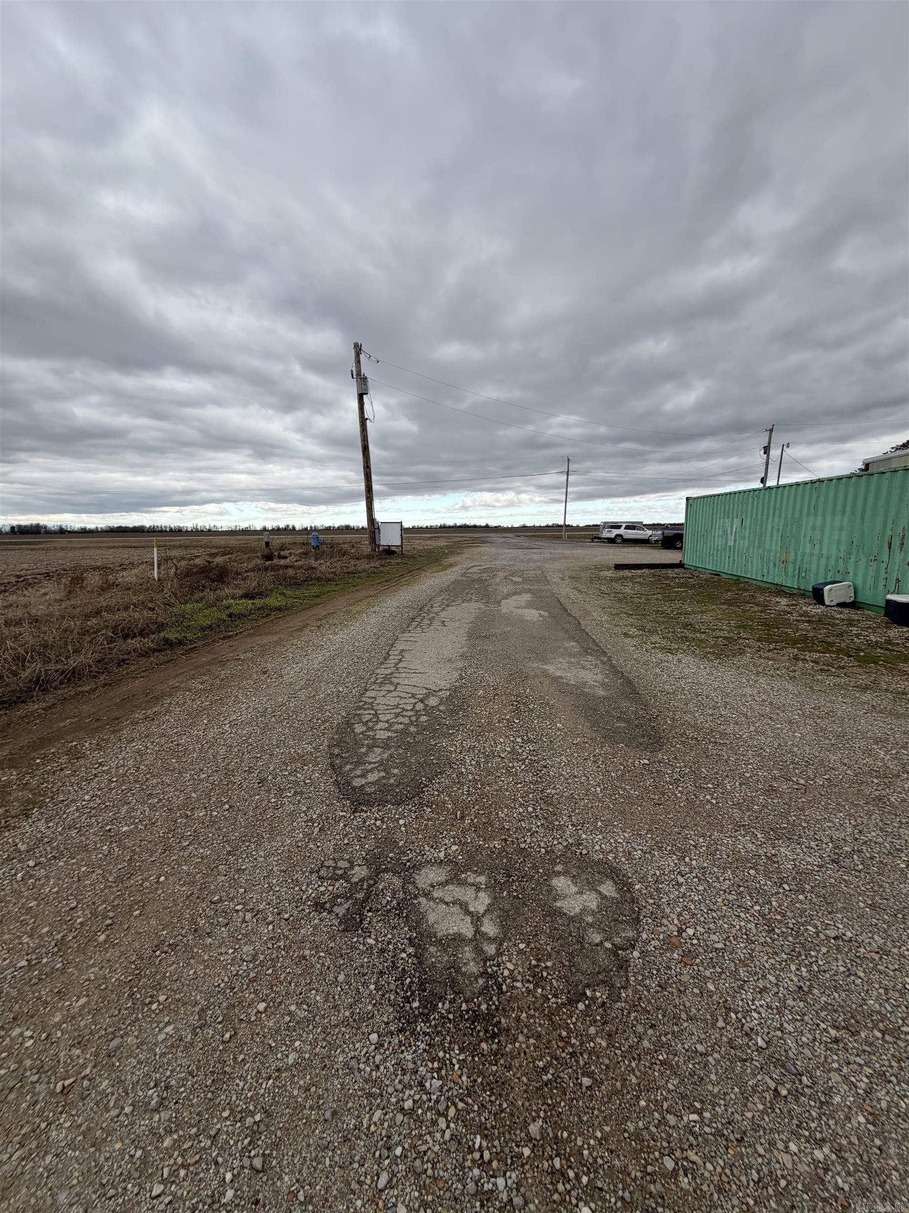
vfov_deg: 102.1
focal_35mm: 14
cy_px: 606
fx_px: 490
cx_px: 454
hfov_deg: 85.7
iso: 40
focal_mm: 2.22
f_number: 2.2
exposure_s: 1/596
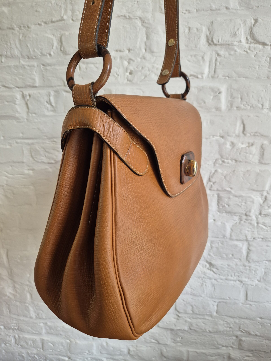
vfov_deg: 73.9
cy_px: 180
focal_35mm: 23
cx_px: 136
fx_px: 240
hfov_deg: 58.9
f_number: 1.8
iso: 160
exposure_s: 1/100
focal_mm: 5.4
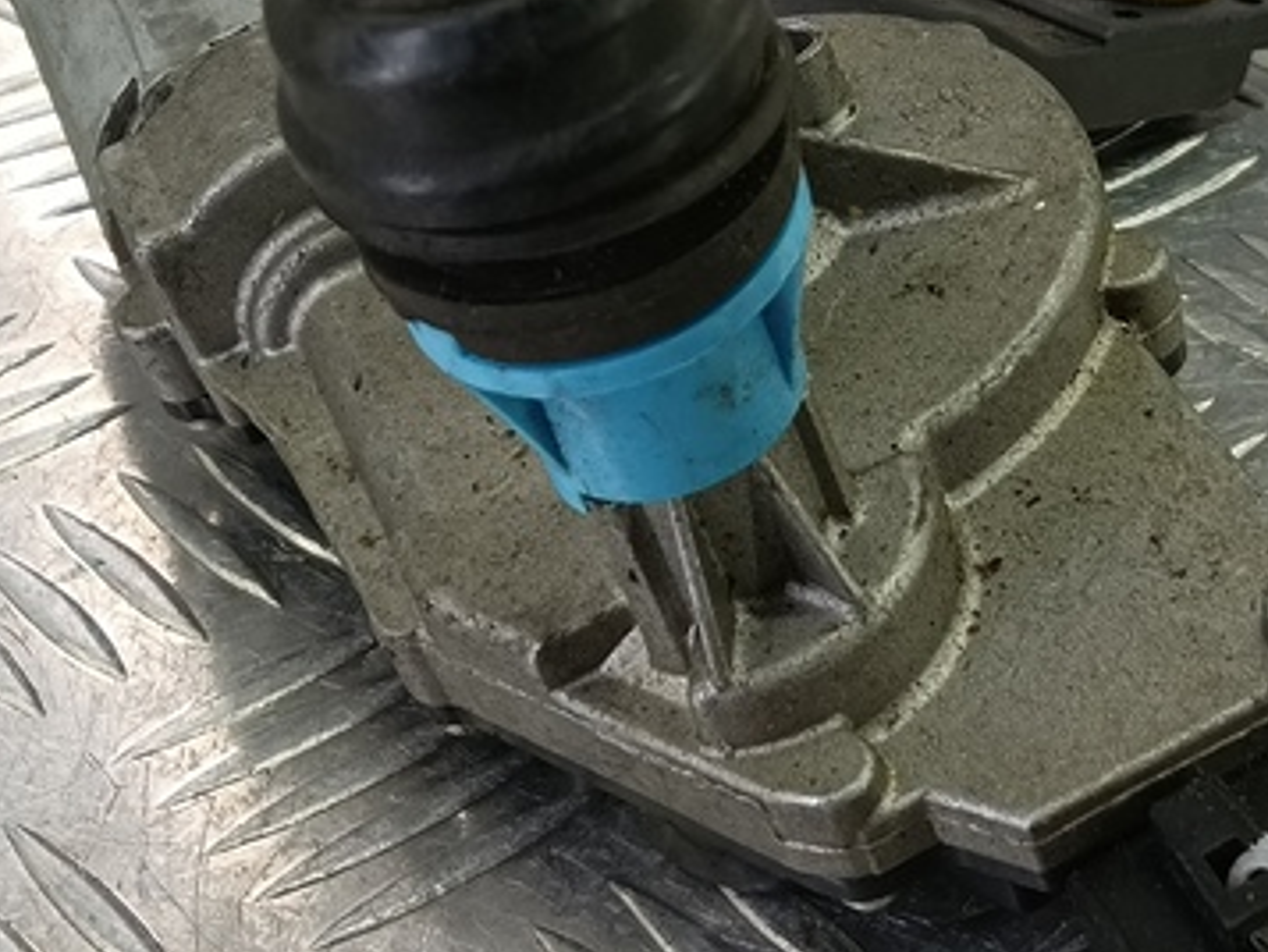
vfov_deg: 22.1
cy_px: 263
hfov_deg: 28.7
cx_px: 1034
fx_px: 2418
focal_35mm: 66
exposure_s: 1/50
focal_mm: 4.11
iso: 128
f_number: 1.6
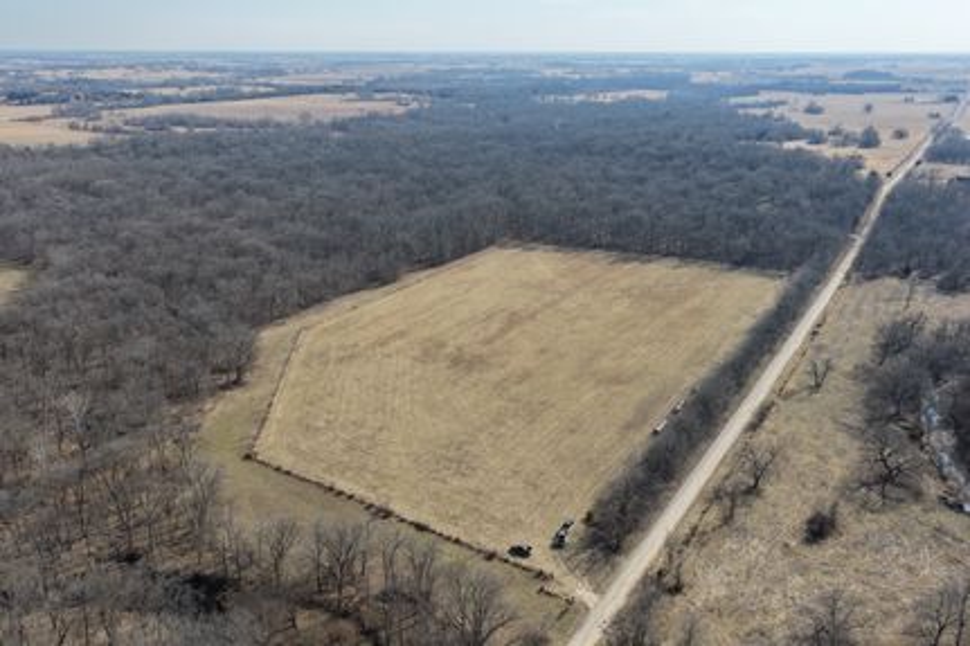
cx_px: 485
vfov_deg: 46.4
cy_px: 323
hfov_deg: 65.5
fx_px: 754
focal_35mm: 28
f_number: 2.8
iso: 320
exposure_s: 1/1600
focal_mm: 14.45
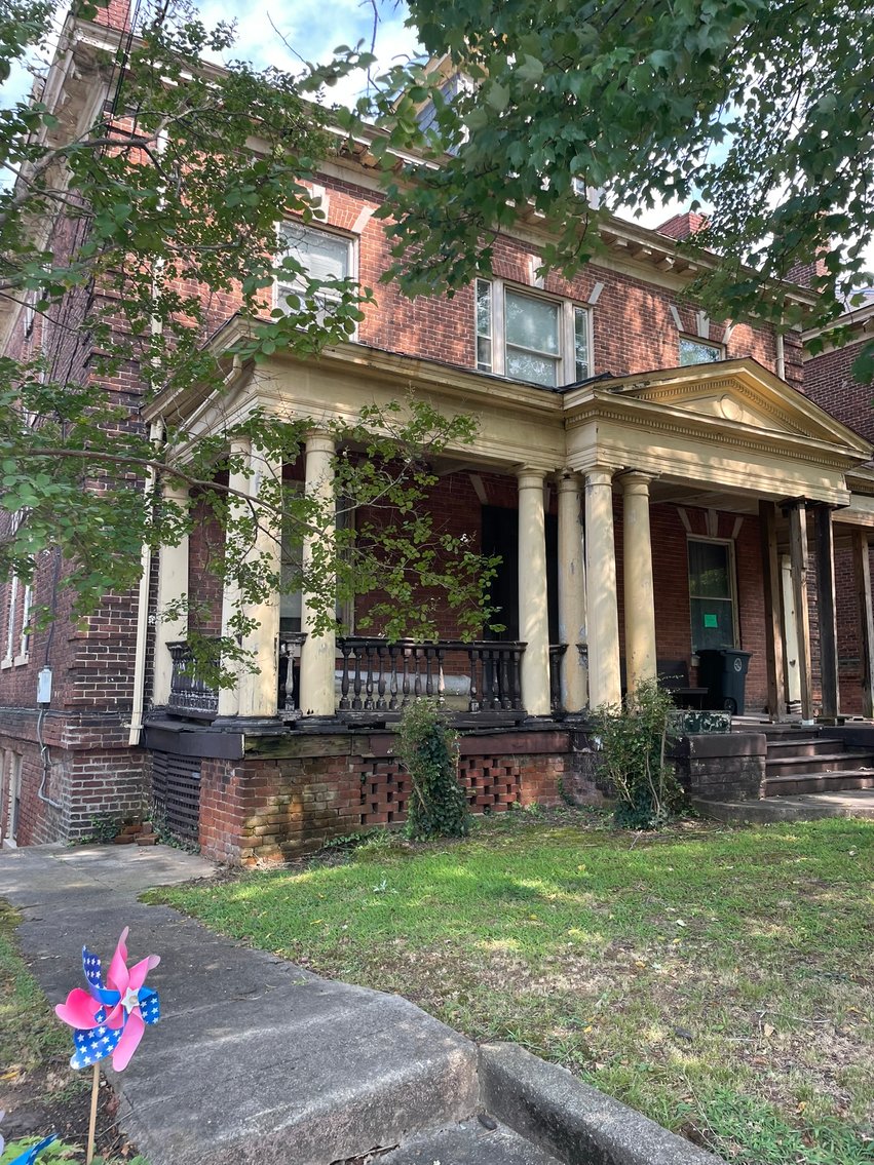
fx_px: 875
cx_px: 437
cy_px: 582
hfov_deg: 53.1
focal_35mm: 26
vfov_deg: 67.3
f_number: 1.6
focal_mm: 4.2
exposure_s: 1/311
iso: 32
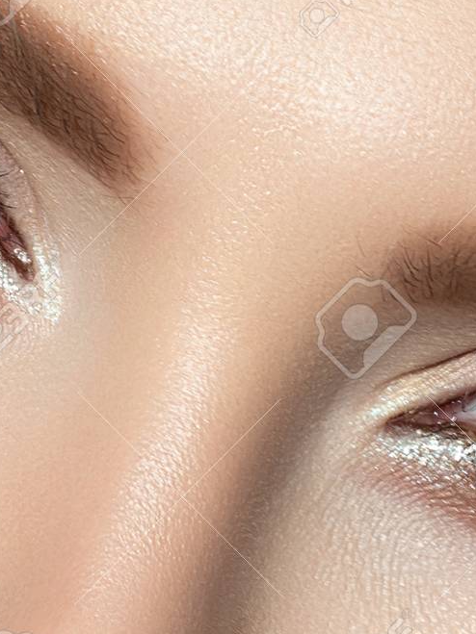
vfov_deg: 6.7
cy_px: 497
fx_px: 5429
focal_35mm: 296
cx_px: 25
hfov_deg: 5.0
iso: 100
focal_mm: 75
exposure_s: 1/160
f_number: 7.1
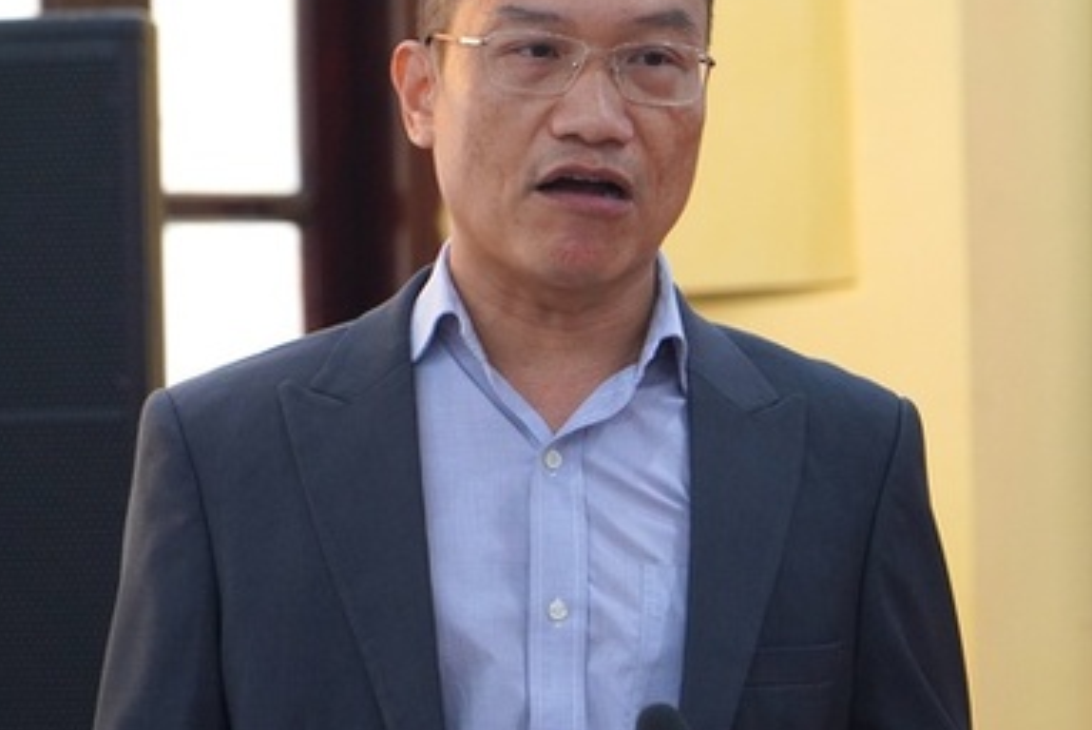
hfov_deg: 8.3
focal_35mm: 248
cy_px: 289
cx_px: 502
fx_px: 7523
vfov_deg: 5.6
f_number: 4
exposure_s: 1/160
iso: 1250
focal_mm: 99
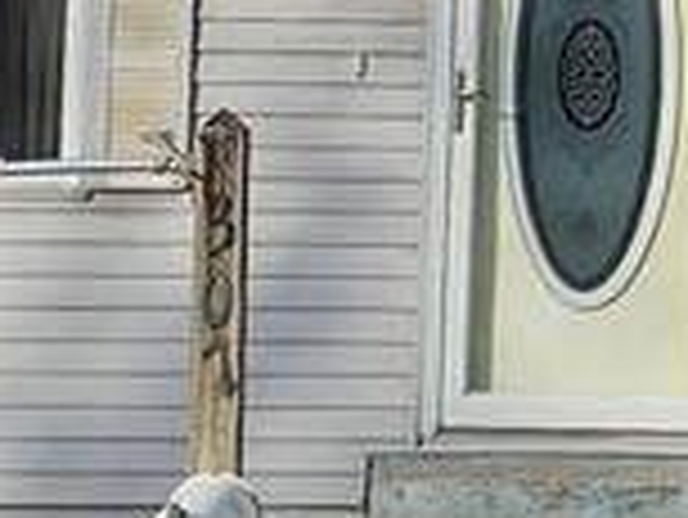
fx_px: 3063
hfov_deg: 12.6
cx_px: 742
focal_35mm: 154
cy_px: -180
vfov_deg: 9.5
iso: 12
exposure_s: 1/1567
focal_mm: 6.3
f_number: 1.7
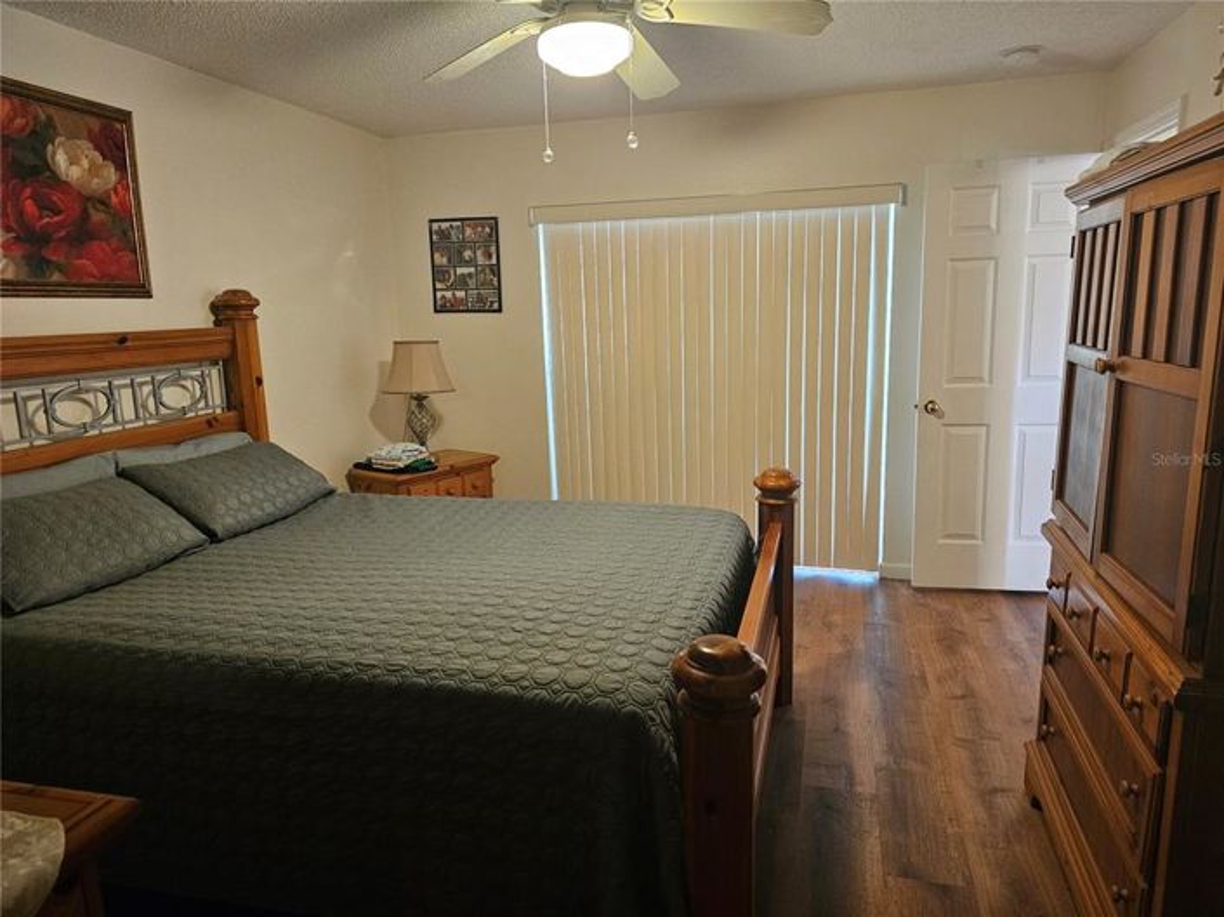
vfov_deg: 58.8
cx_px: 612
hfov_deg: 74.0
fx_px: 813
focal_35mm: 23
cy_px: 458
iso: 640
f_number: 1.7
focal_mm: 6.3
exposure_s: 1/30
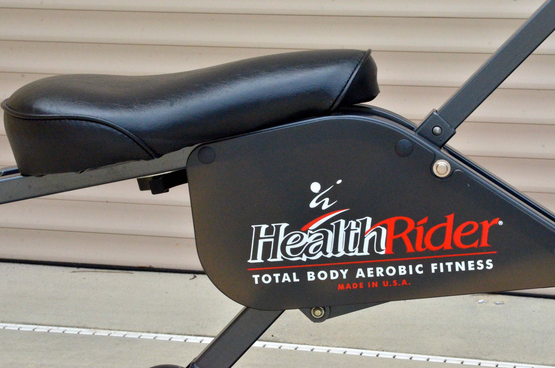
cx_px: 282
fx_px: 2070
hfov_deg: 15.3
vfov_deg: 10.1
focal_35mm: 135
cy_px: 174
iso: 4000
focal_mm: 85
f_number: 20
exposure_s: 1/320
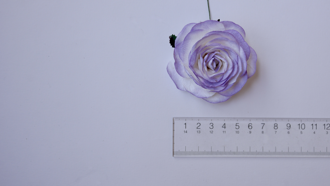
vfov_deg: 27.1
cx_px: 166
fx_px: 385
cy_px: 87
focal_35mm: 44
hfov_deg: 46.4
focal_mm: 20
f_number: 4
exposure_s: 1/80
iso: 200
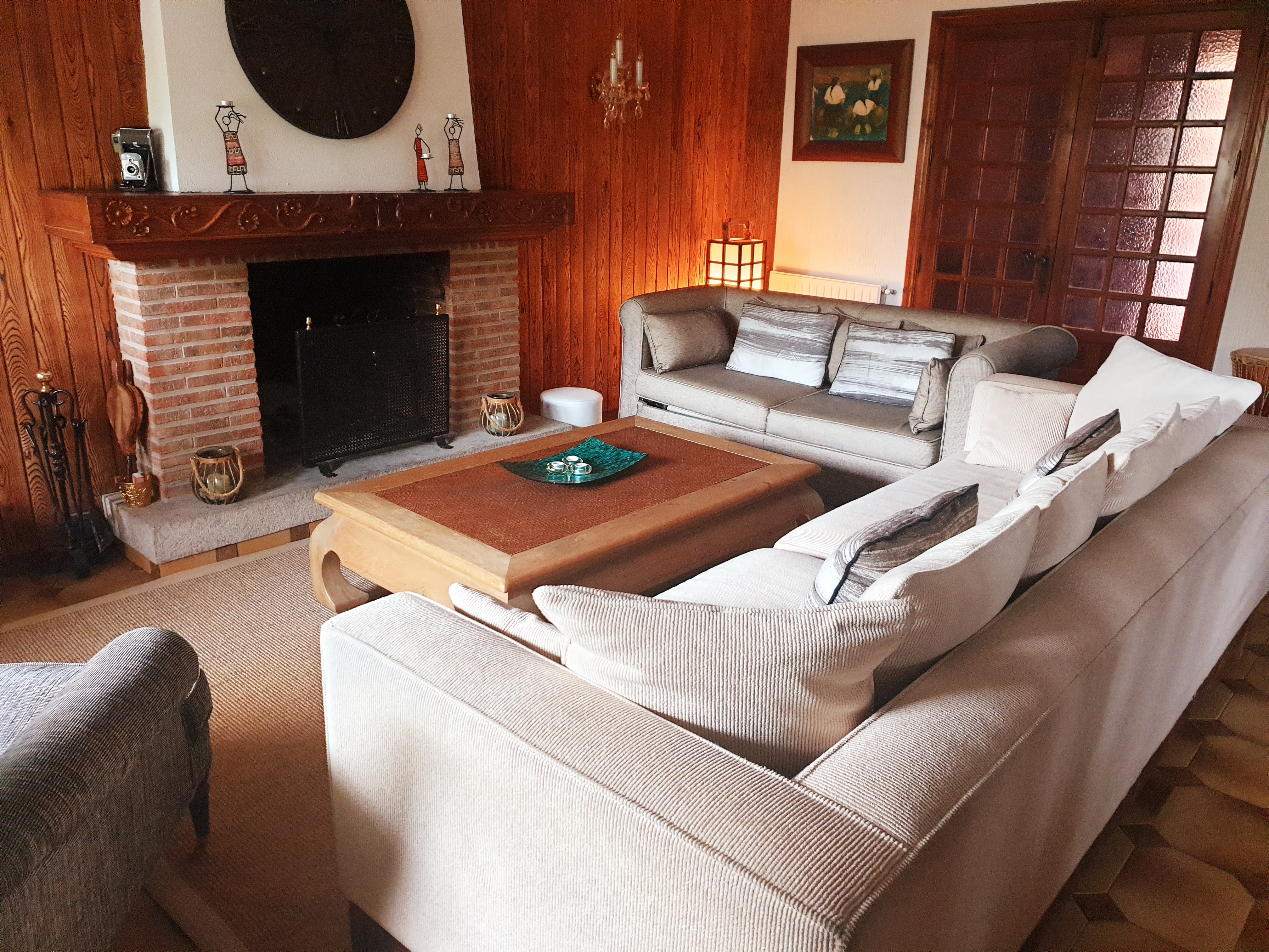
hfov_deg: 67.3
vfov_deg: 53.1
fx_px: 953
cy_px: 476
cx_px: 634
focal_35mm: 26
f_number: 1.5
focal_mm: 4.3
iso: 400
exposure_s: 1/50
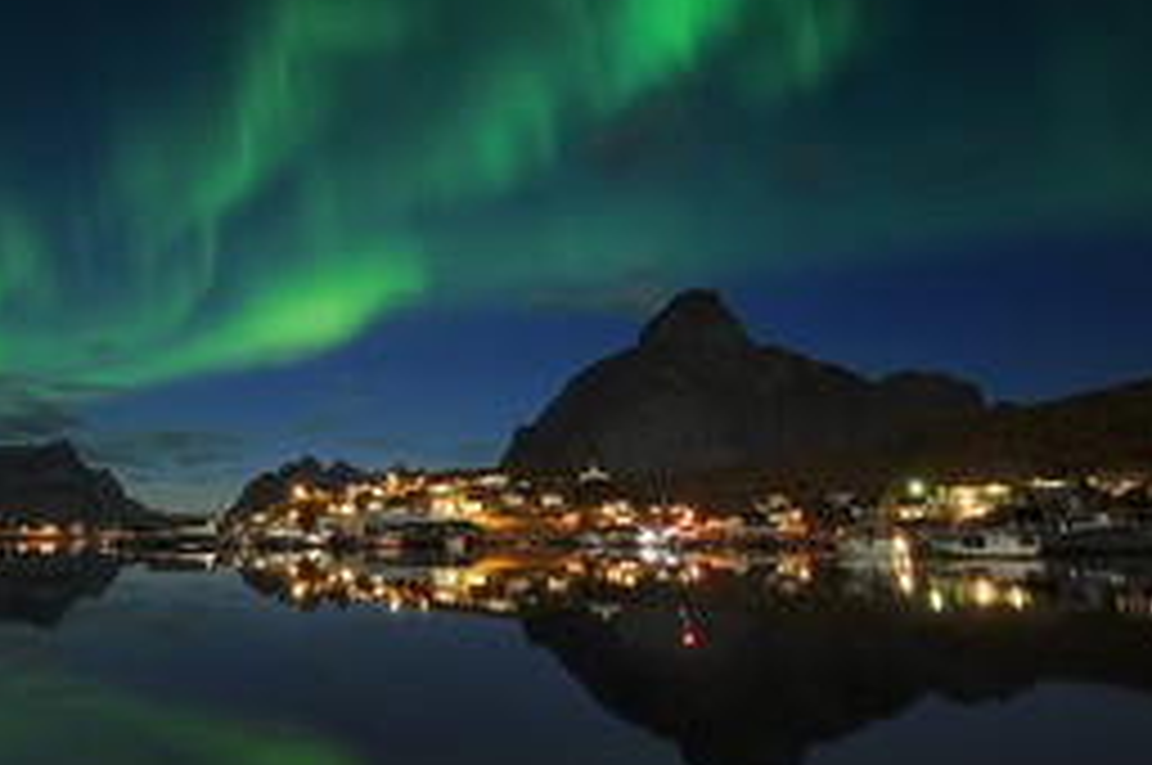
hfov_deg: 72.2
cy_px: 342
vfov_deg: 54.9
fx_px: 735
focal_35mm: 23
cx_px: 324
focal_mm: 14
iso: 400
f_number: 5.6
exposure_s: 15
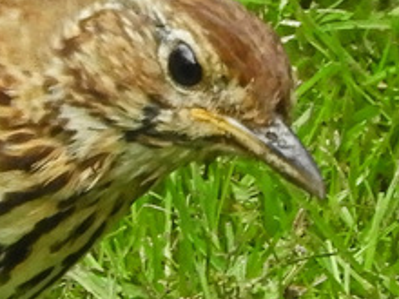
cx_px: -21
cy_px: 156
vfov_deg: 0.7
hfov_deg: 0.9
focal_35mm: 2166
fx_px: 24966
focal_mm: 116.5
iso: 400
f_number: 5.6
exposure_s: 1/250
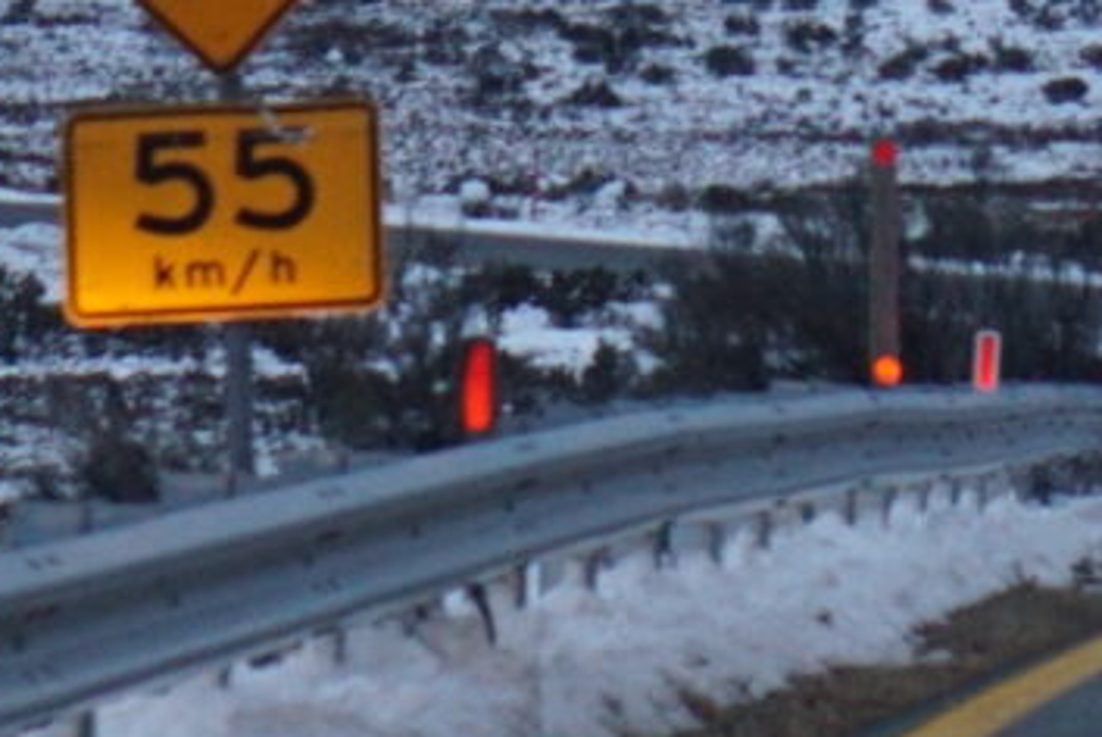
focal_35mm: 381
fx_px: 11661
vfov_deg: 3.6
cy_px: -828
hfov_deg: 5.4
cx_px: 503
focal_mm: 35
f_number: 4
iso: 800
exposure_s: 1/160
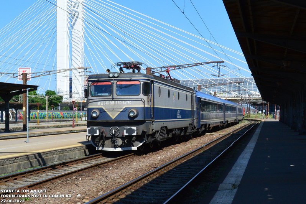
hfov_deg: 47.9
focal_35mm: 40
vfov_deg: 33.0
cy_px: 102
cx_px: 153
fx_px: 344
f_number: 11
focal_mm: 27
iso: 800
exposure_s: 1/640
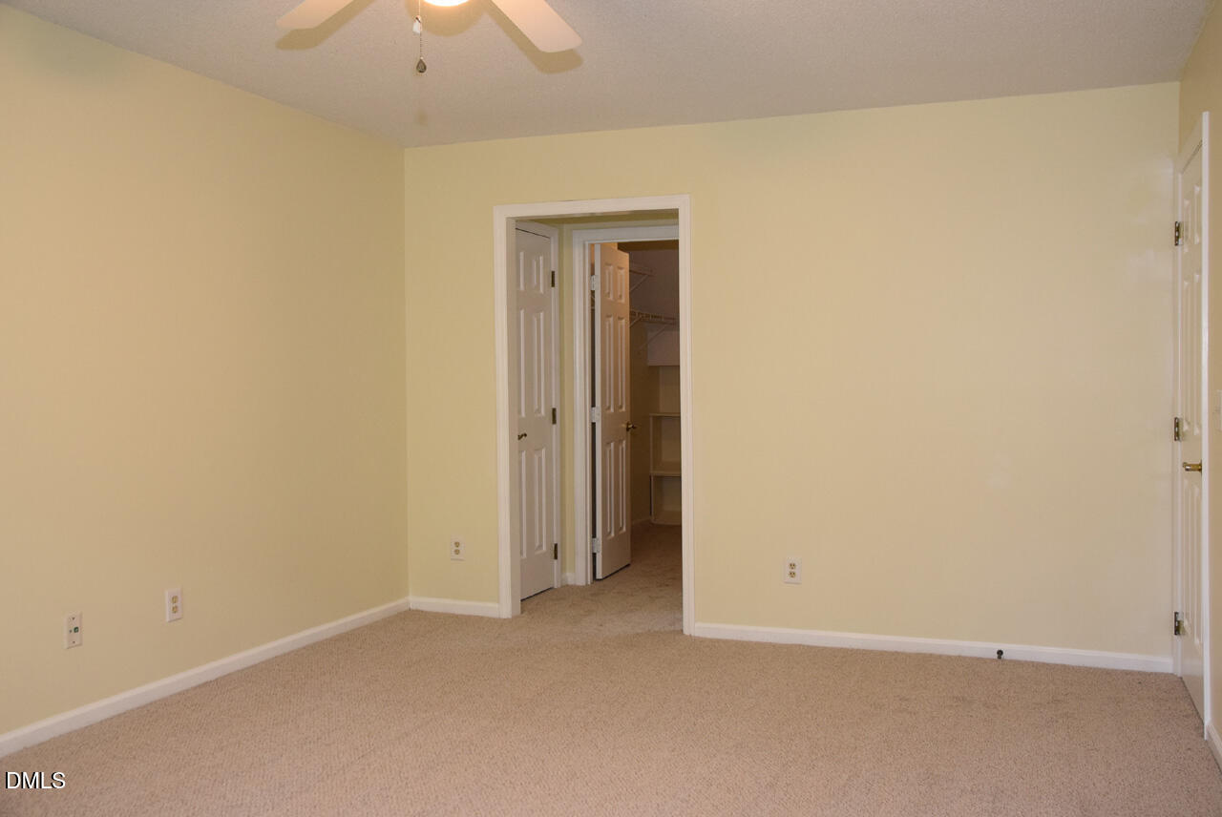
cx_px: 611
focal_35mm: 33
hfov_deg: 57.2
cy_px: 408
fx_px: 1121
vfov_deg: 40.0
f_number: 4
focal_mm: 22
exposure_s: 1/60
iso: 1250
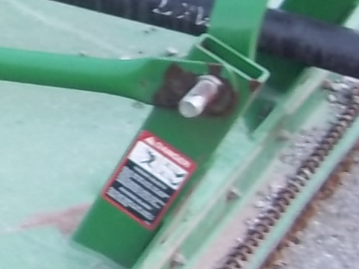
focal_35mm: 157
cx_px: -399
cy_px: 50
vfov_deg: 9.4
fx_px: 1627
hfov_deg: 11.2
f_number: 3.1
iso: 80
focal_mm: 6.5
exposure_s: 1/60
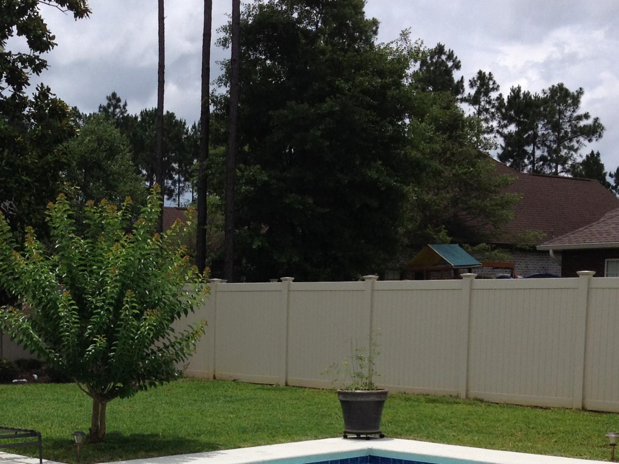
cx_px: 158
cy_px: 414
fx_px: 1288
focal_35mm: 72
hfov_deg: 26.7
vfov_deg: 20.1
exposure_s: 1/3067
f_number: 2.4
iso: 50
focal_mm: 4.28
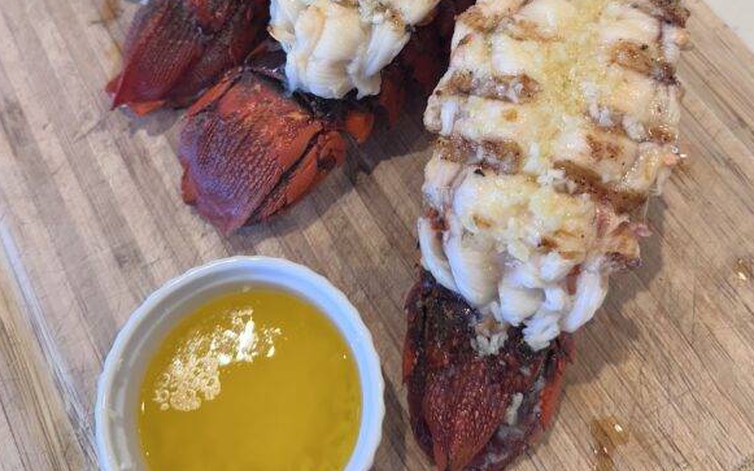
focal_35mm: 35
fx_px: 719
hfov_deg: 55.3
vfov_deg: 35.4
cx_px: 374
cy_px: 112
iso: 100
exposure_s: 1/120
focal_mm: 6.86
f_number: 1.78
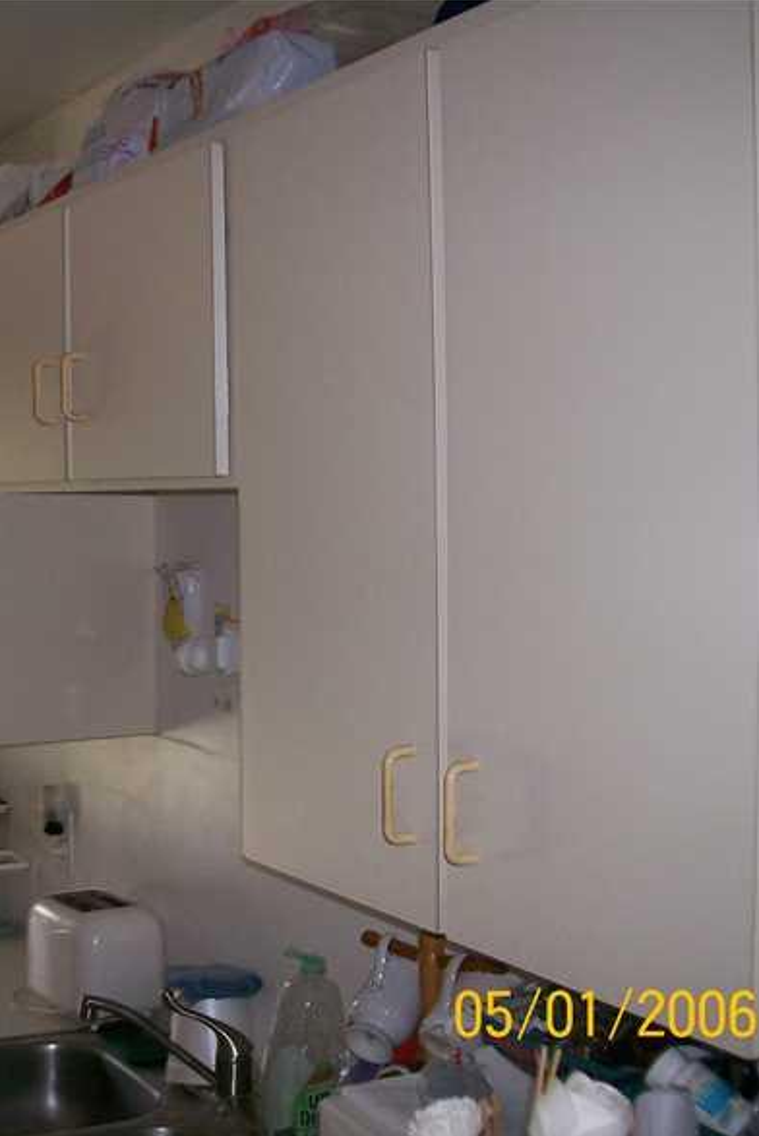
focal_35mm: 51
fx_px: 1611
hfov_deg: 25.6
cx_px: 60
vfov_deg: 38.9
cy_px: 577
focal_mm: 6
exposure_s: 1/64
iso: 80
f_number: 2.7
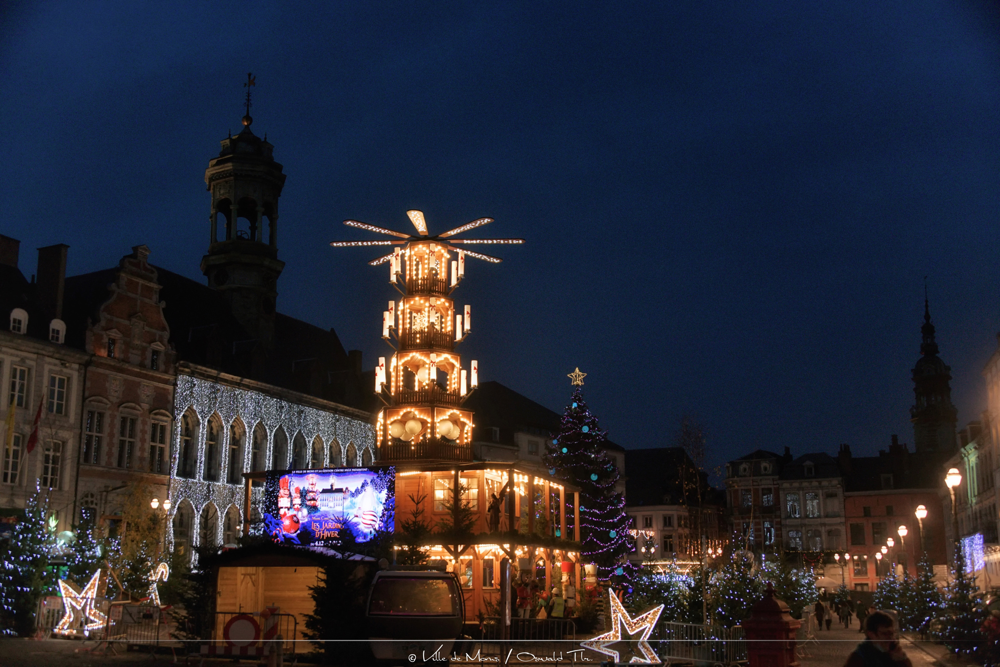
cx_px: 500
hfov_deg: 50.7
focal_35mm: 38
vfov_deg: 35.1
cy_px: 334
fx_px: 1055
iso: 1250
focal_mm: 38
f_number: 4
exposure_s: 1/250
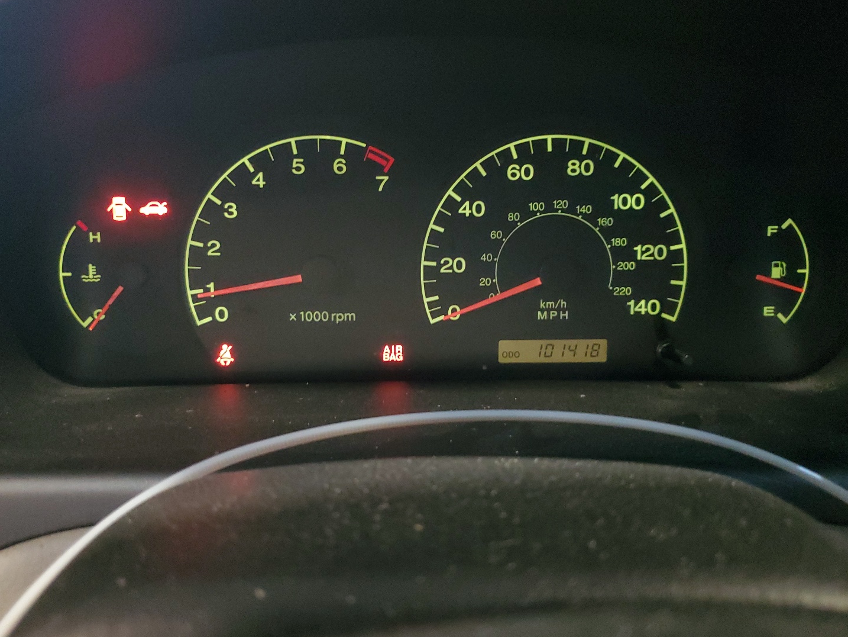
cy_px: 339
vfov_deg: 48.2
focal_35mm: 29
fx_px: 711
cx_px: 425
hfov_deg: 61.7
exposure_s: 1/60.2
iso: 400
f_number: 1.5
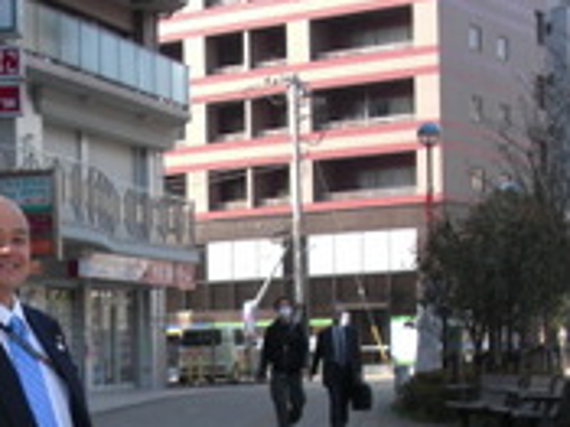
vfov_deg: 14.0
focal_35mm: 103
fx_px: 1695
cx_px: 33
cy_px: 494
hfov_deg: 18.7
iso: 50
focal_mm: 6.3
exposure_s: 1/160
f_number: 2.8
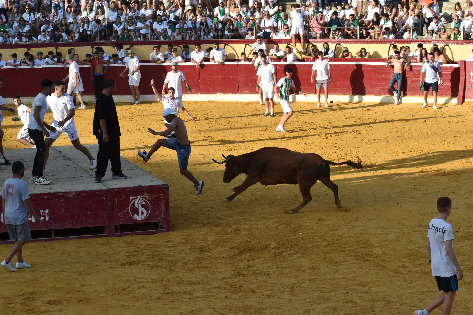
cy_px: 158
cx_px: 236
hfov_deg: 19.5
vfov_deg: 13.0
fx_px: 1379
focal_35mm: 105
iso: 800
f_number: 9
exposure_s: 1/1000
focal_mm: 70
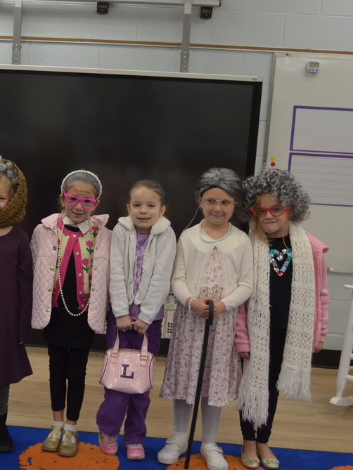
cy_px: 233
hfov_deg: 26.9
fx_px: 720
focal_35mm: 53
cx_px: 62
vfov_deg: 36.2
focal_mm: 24
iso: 400
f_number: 3.8
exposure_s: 1/100
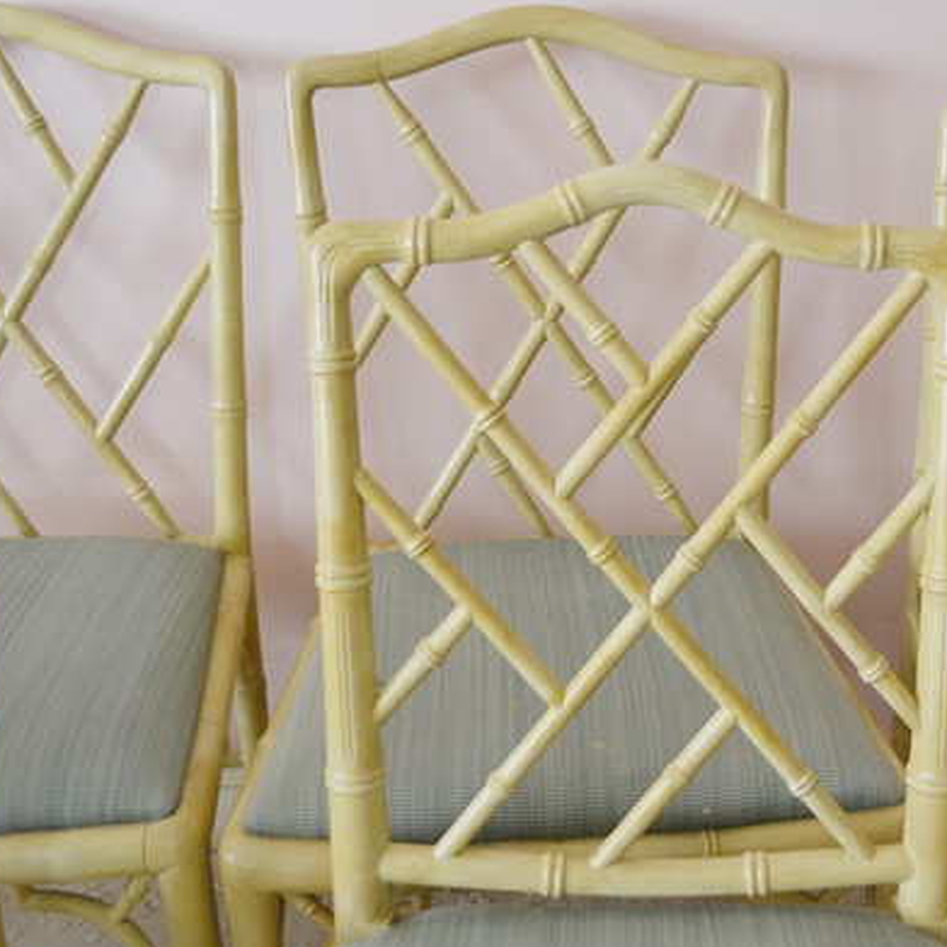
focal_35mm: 43
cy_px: 477
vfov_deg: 39.2
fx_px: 1331
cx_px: 654
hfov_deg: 38.6
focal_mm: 22
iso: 400
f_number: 4
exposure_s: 1/60
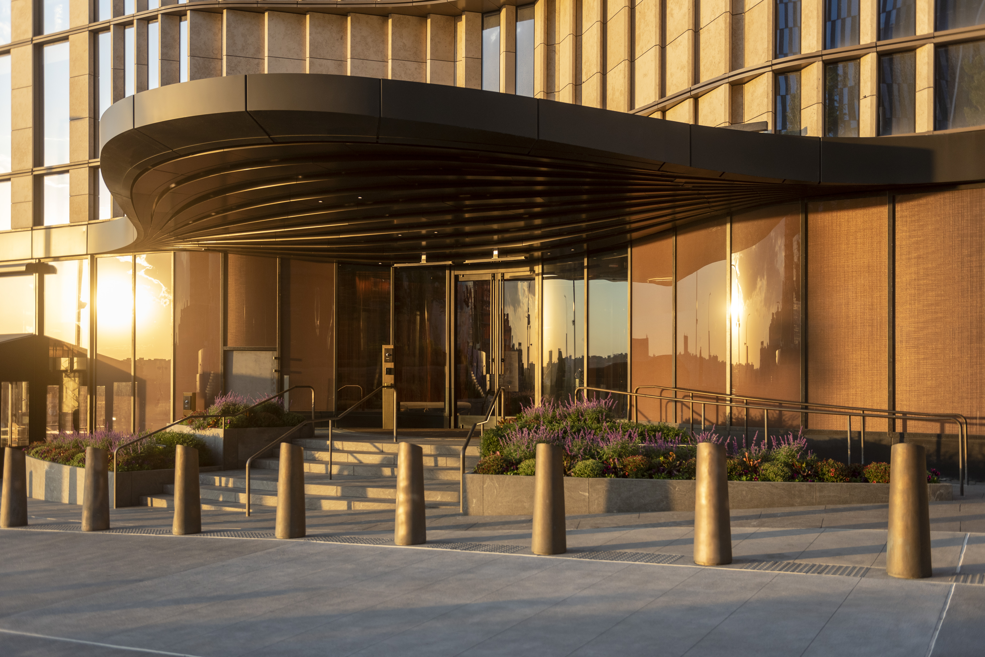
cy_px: 328
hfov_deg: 54.4
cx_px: 492
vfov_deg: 37.9
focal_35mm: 35
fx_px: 958
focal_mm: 35
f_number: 2.8
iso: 400
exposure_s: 1/1000
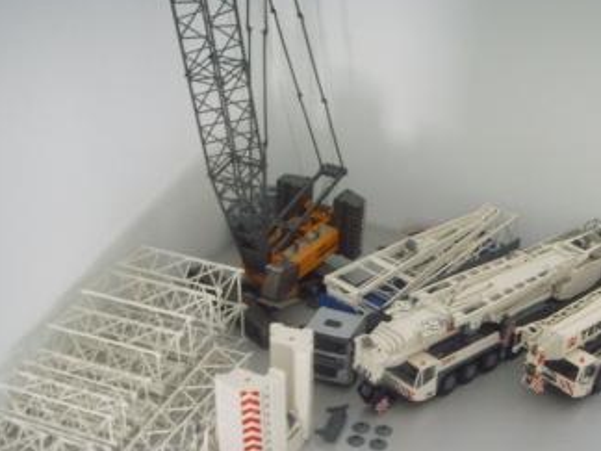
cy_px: 291
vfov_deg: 26.9
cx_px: 378
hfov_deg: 35.3
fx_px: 938
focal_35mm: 54
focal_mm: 6.6
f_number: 3.5
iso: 152
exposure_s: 1/6
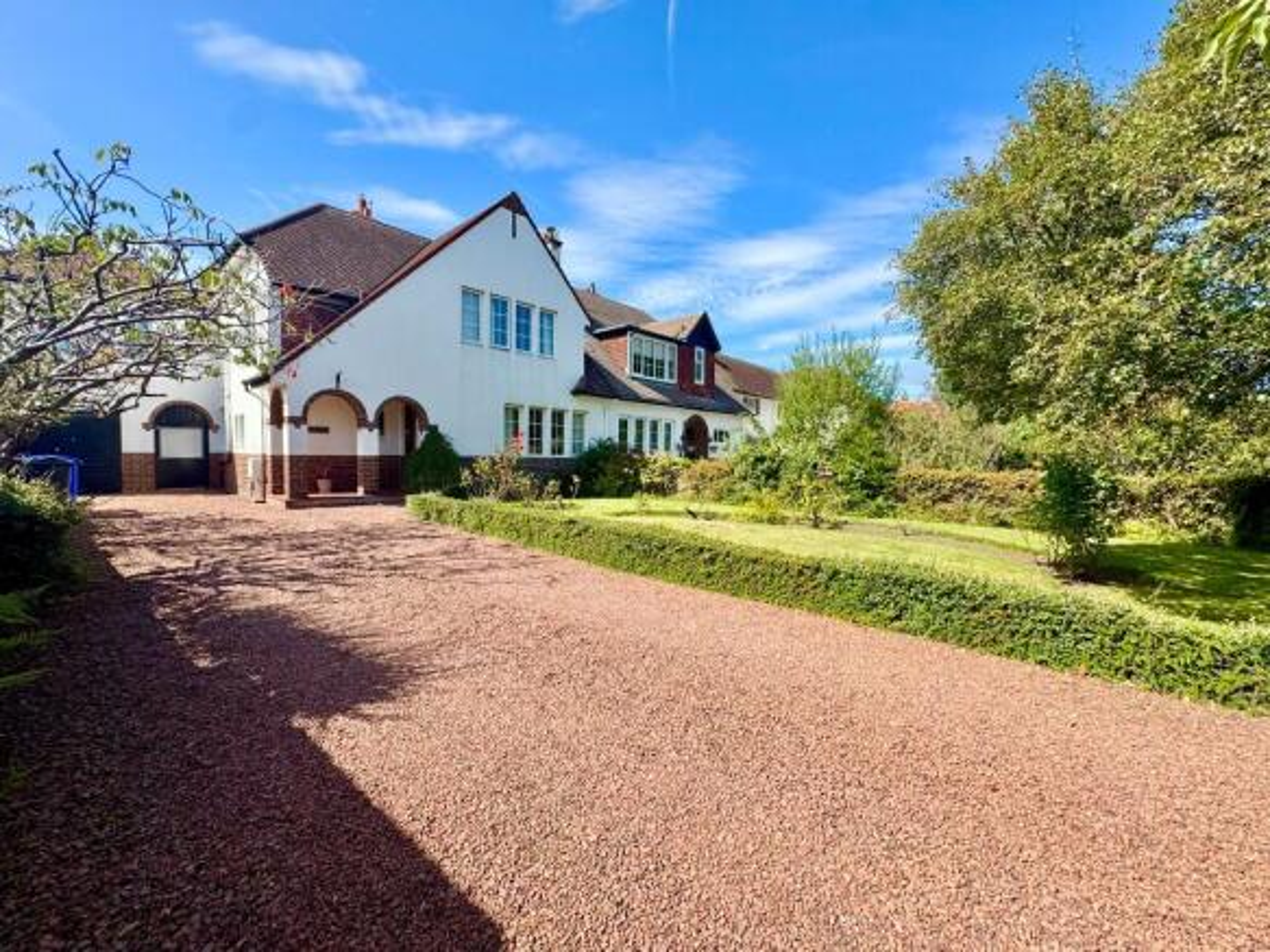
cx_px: 635
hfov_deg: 102.1
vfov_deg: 85.7
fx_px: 514
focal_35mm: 14
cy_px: 476
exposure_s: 1/1236
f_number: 2.2
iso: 40
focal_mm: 2.22
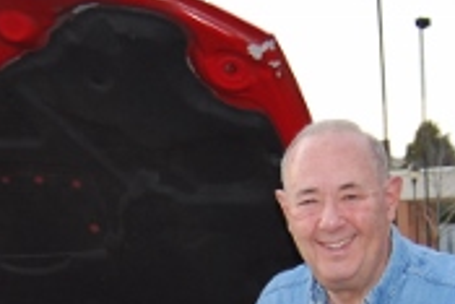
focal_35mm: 151
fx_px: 1910
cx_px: 21
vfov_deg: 9.0
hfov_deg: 13.4
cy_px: 390
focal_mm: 22
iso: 100
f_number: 3.8
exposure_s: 1/125
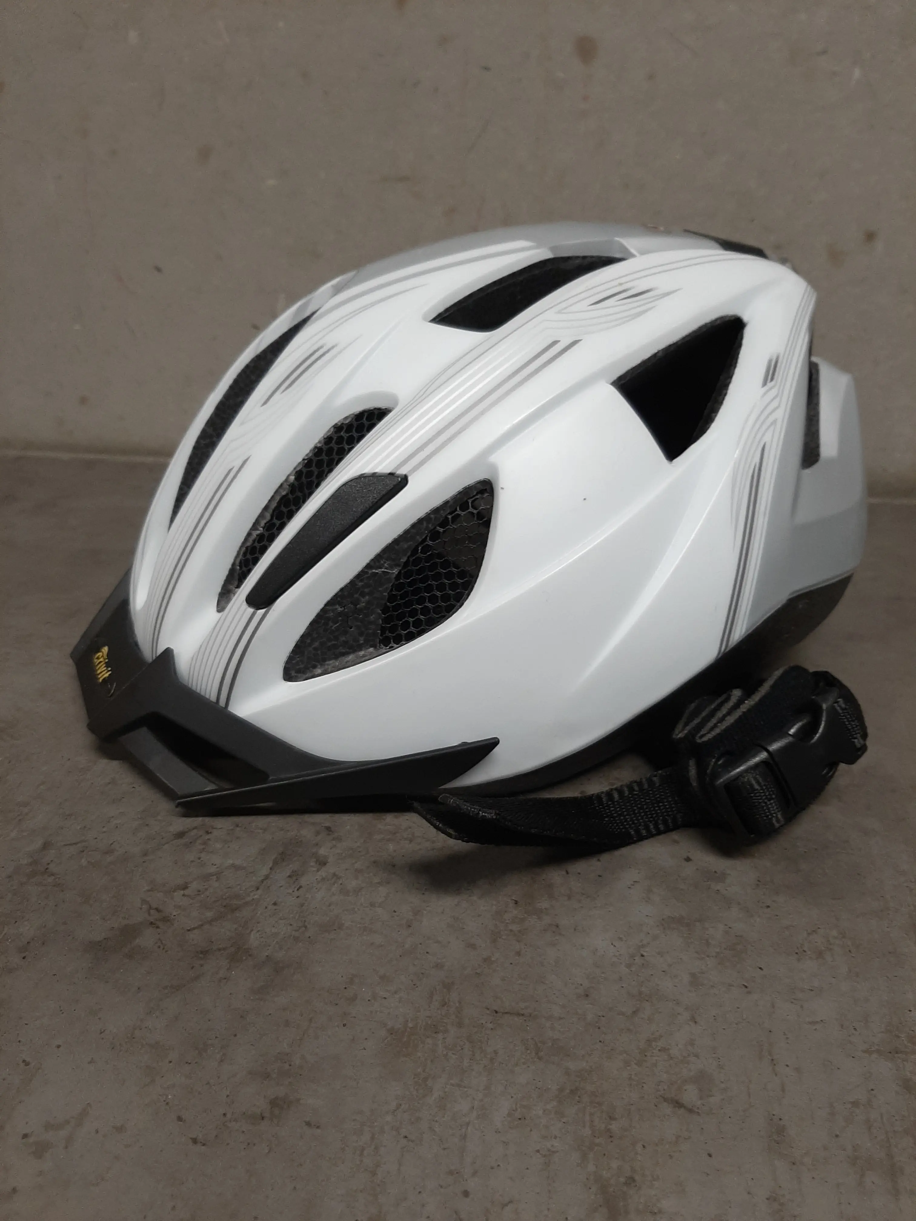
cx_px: 458
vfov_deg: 67.3
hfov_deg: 53.1
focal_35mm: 26
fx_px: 917
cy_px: 610
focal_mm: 3.93
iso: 80
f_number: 1.7
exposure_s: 1/50
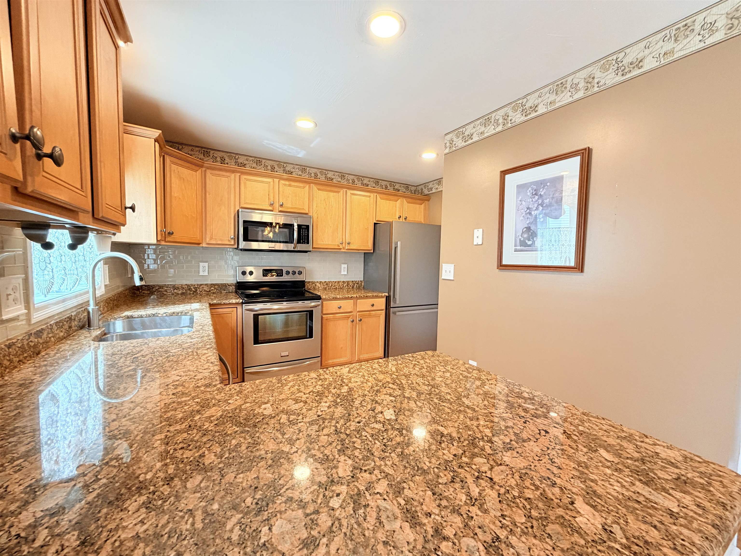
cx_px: 370
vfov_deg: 85.7
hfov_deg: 102.1
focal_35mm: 14
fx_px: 300
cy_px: 278
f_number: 2.2
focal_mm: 2.22
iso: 160
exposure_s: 1/60
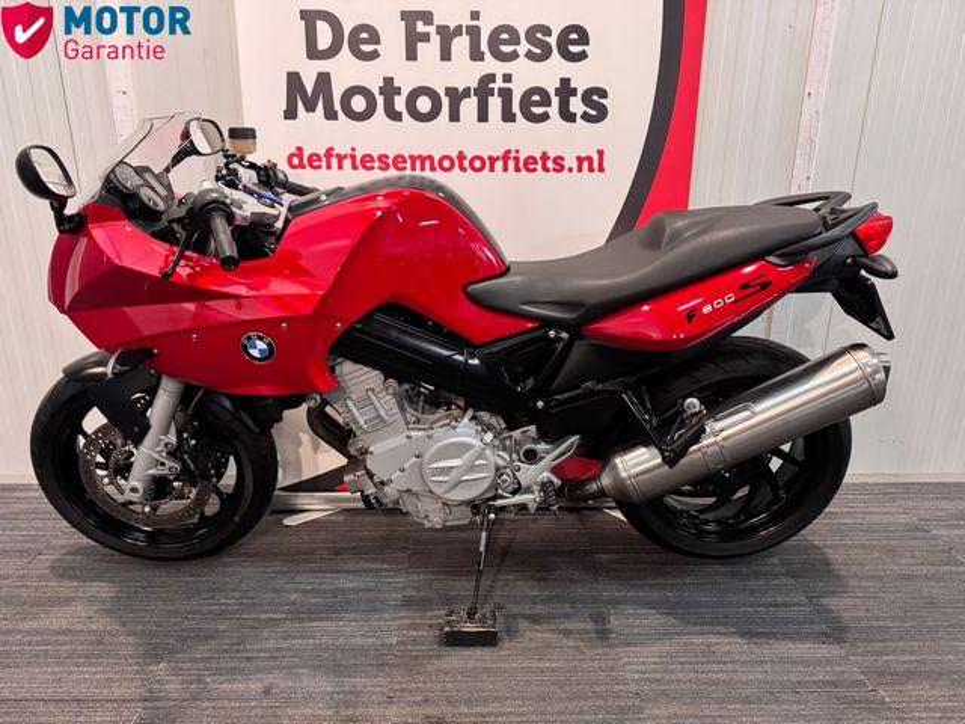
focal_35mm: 24
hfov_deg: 71.6
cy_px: 362
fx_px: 669
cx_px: 482
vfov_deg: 56.8
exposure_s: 1/50
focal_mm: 6.76
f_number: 1.78
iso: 400
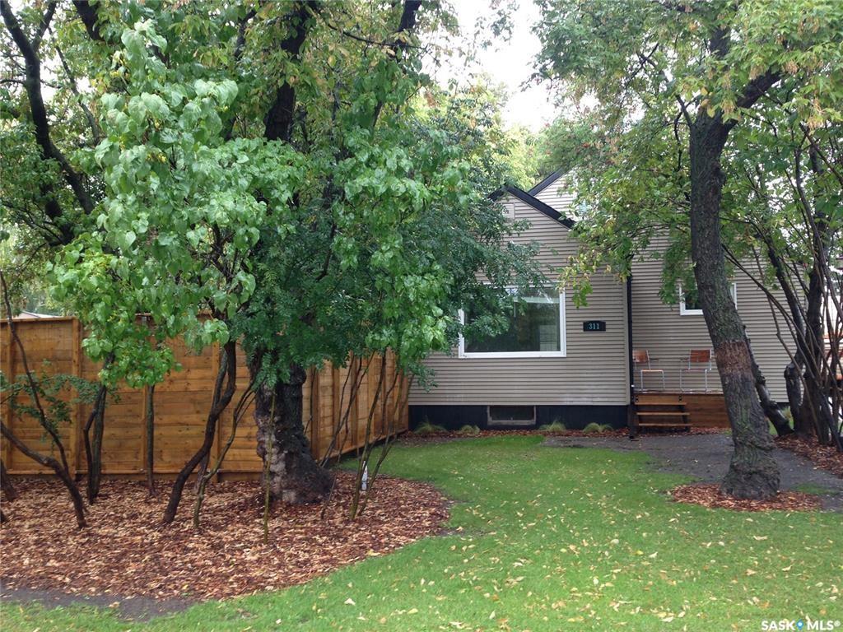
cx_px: 422
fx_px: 804
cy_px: 316
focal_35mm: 33
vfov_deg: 42.9
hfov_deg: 55.4
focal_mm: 4.12
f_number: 2.4
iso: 50
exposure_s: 1/40
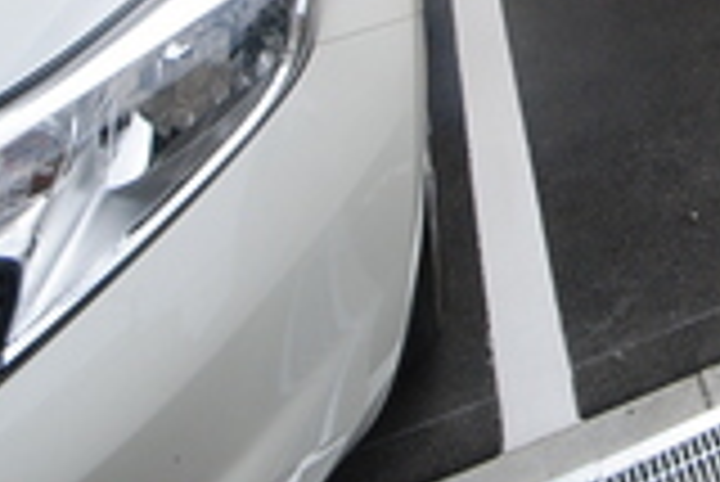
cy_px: -396
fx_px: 961
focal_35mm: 48
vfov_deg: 20.0
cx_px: 986
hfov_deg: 30.3
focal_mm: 8
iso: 200
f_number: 10
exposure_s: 1/200
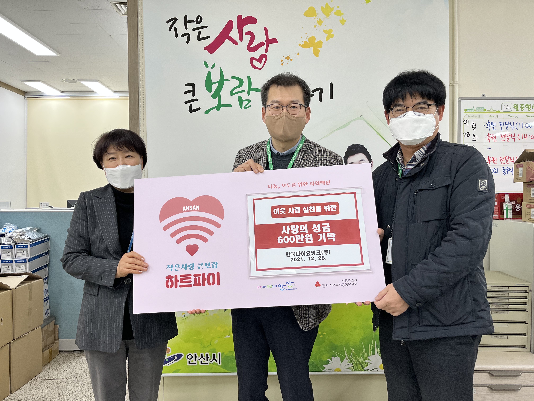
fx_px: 401
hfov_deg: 67.3
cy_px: 200
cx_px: 267
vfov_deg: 53.1
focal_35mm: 26
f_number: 1.6
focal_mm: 5.1
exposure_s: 1/120
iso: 100
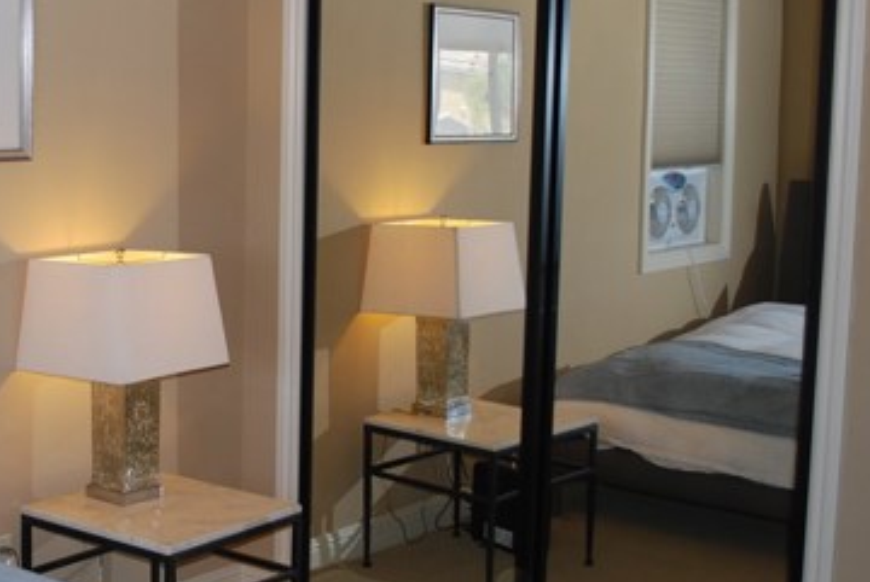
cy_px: 237
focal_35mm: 64
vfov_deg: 21.3
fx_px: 1549
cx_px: 184
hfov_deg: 30.7
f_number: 4.2
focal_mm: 24
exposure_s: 1/60
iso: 200
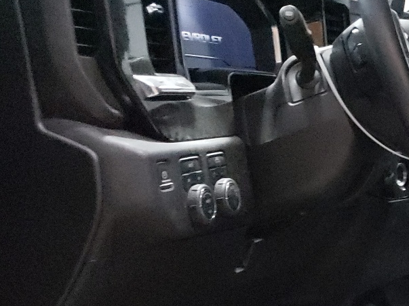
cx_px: 526
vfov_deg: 20.8
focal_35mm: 69
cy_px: 282
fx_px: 815
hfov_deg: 24.7
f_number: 1.5
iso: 1012
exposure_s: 1/24
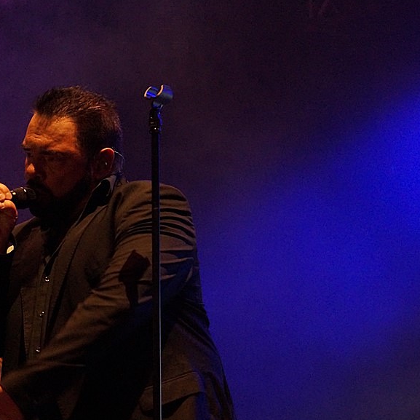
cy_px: 244
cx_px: 100
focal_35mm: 170
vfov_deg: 10.3
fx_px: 2330
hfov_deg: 10.3
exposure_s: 1/100
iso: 3200
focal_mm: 75
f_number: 4.5
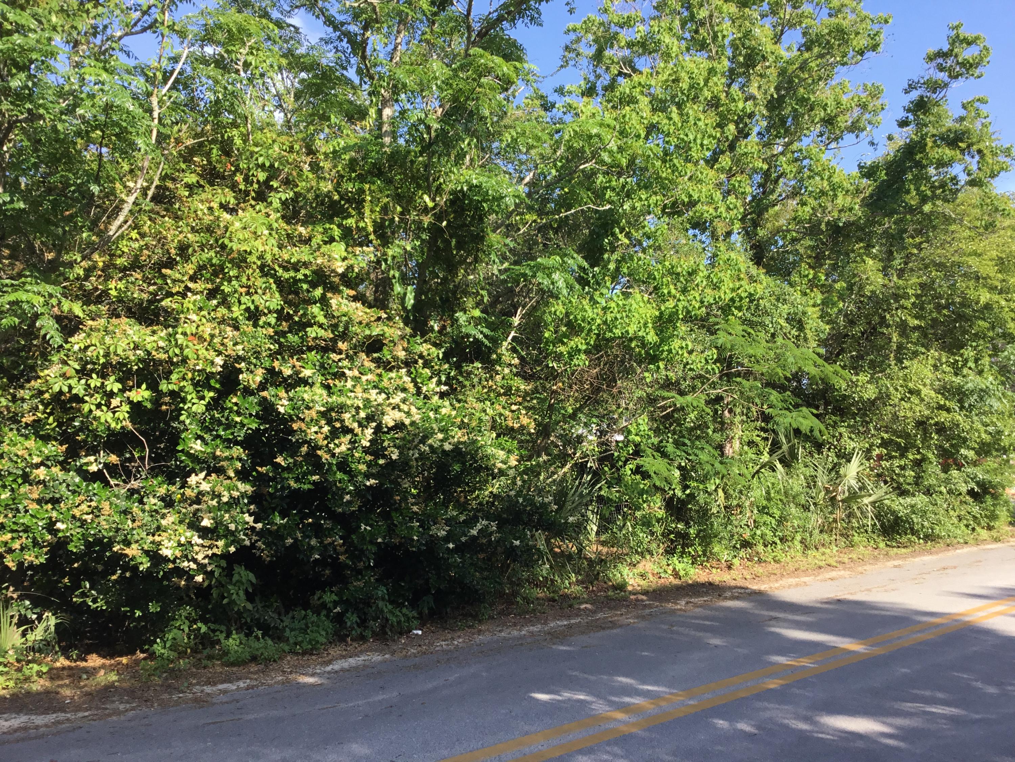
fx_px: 909
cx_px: 508
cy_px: 381
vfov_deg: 45.4
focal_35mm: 31
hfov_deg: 58.4
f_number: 2.4
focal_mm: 3.3
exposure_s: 1/395
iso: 25
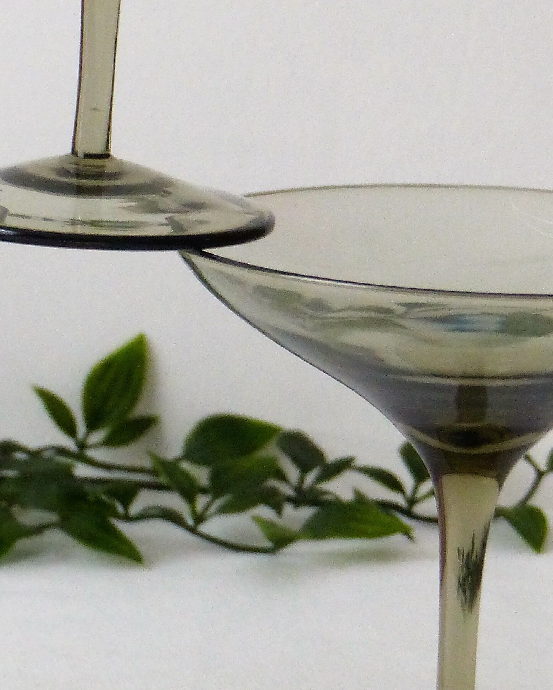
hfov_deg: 5.2
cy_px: 192
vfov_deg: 6.5
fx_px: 6116
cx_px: 283
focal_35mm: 299
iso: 320
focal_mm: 22.6
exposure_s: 1/80
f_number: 2.8
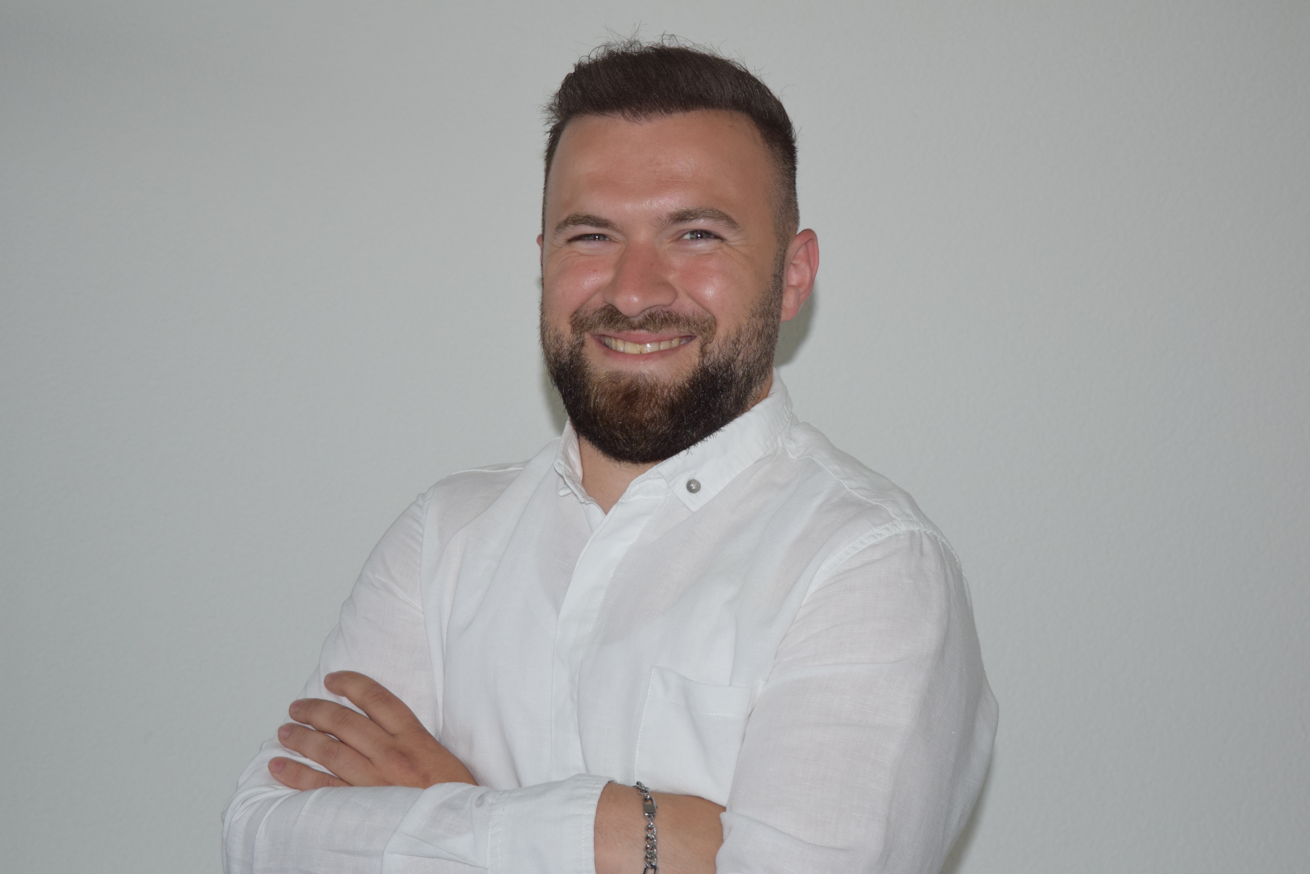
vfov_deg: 19.7
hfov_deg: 29.2
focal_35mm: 69
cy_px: 437
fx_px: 2511
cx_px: 655
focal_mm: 46
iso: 450
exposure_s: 1/30
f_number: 5
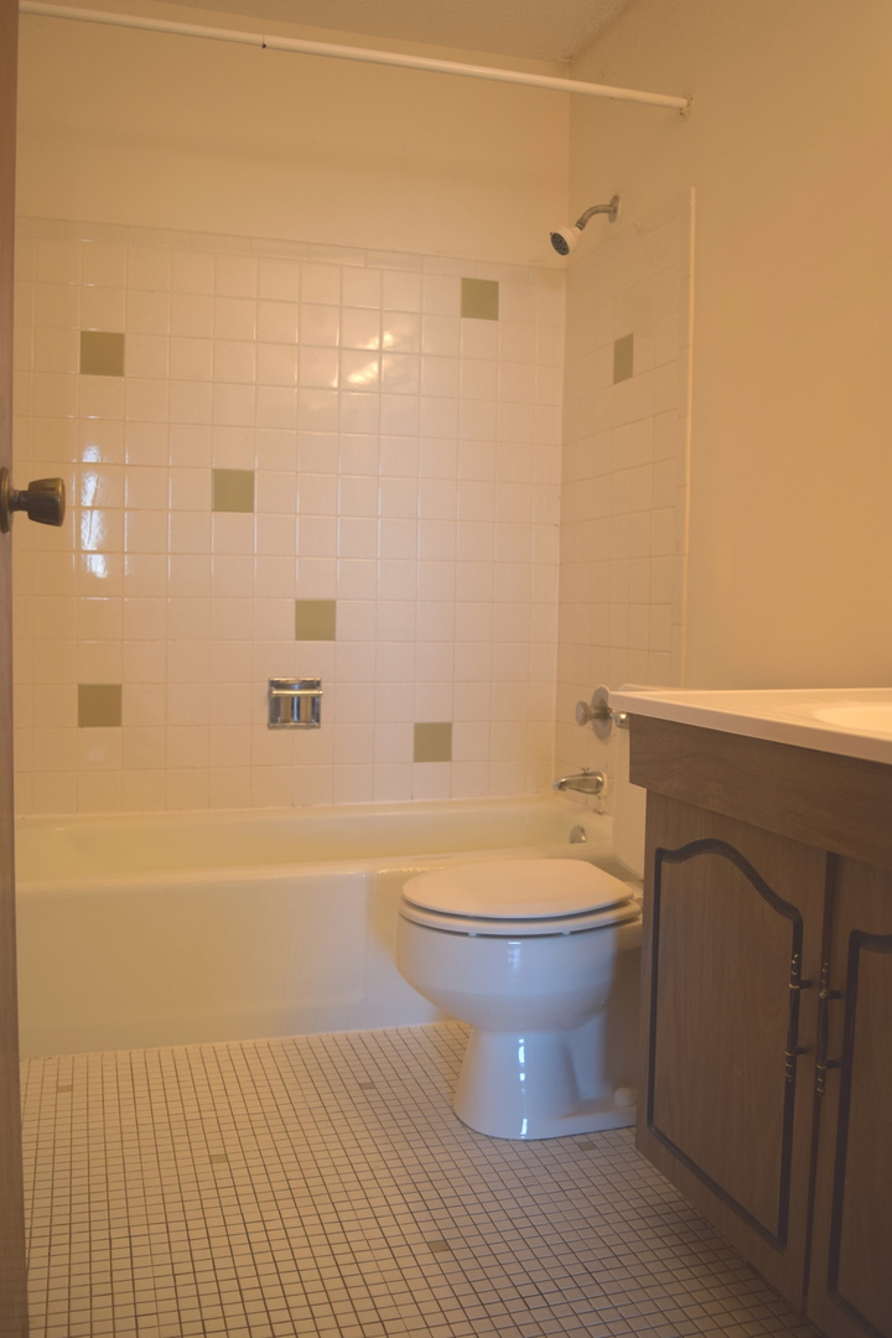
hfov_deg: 43.6
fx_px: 1115
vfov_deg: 61.9
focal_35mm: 30
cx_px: 446
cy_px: 669
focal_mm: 20
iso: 450
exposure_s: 1/60
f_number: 3.8
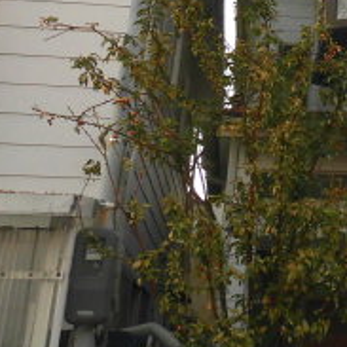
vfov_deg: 22.0
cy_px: -40
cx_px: 502
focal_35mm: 74
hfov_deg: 20.4
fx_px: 839
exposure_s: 1/160
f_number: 3.1
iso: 100
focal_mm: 4.3
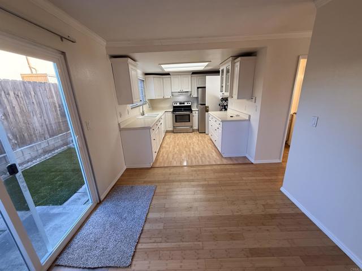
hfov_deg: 102.1
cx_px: 181
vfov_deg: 85.7
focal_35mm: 14
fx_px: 146
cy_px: 136
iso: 160
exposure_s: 1/120
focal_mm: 2.22
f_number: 2.2
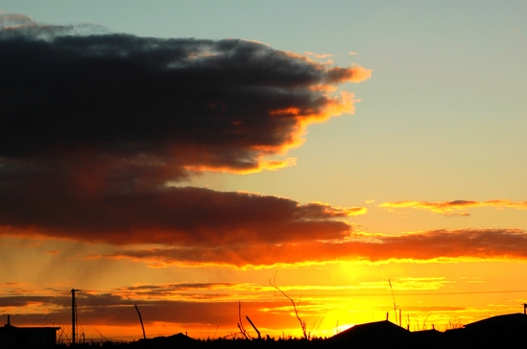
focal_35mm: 134
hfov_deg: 15.3
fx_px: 1958
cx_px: 253
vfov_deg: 10.2
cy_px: 211
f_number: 8
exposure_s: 1/500
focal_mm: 70
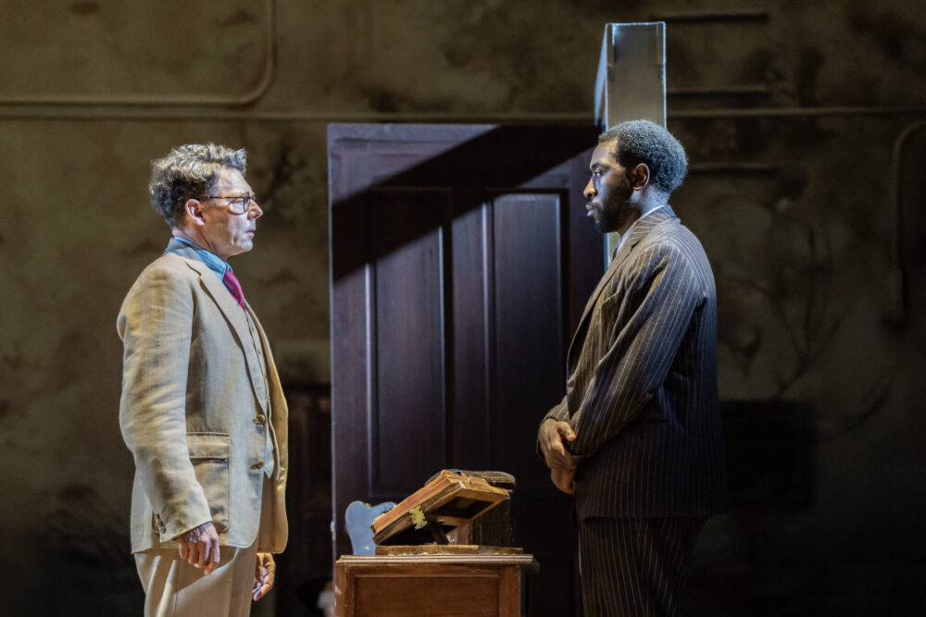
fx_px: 3396
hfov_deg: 15.5
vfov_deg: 10.4
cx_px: 463
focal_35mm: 132
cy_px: 308
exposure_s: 1/60
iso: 5000
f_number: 3.2
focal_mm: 132
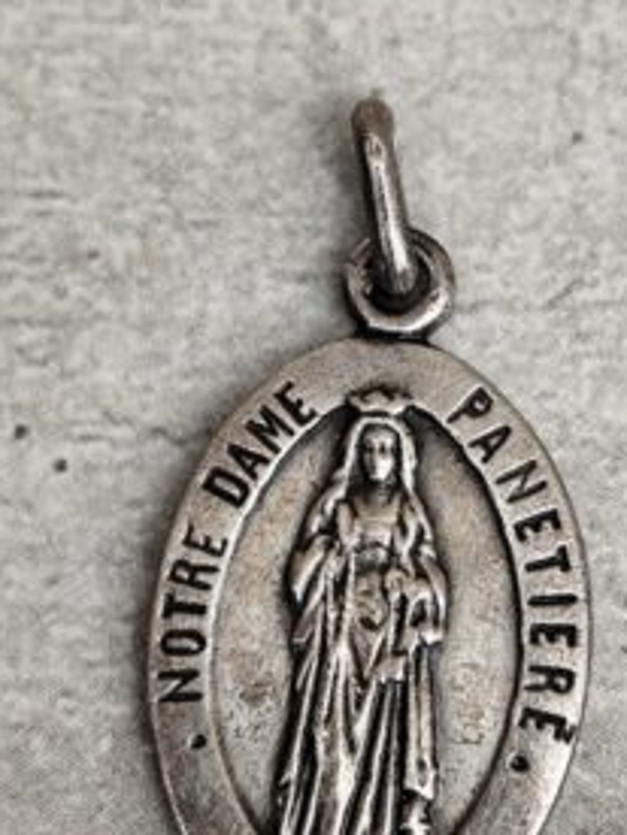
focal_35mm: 135
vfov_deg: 14.6
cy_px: 532
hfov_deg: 11.0
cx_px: 421
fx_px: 3260
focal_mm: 6.19
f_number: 1.65
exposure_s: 1/100
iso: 160
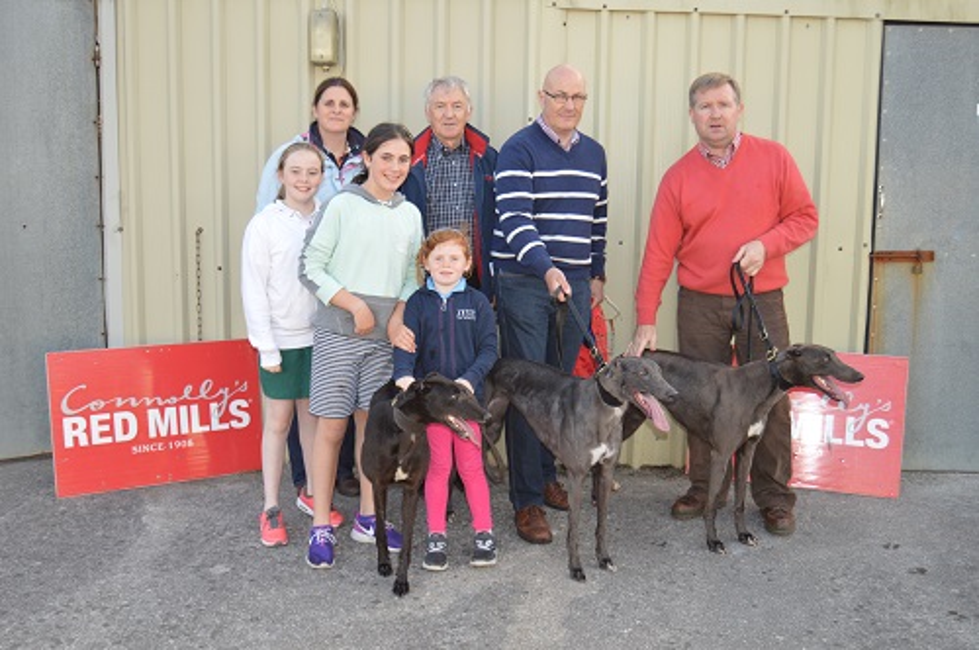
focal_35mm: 36
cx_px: 490
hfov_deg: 53.2
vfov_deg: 36.8
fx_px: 978
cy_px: 325
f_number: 3.8
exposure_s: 1/160
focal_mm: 24
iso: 200
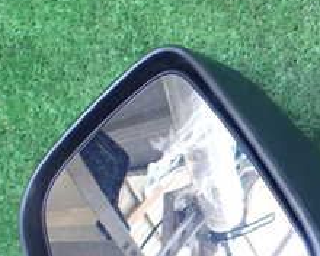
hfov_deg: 21.8
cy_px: 236
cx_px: 397
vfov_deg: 18.8
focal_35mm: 80
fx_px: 758
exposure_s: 1/125
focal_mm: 5.4
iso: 640
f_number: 2.3
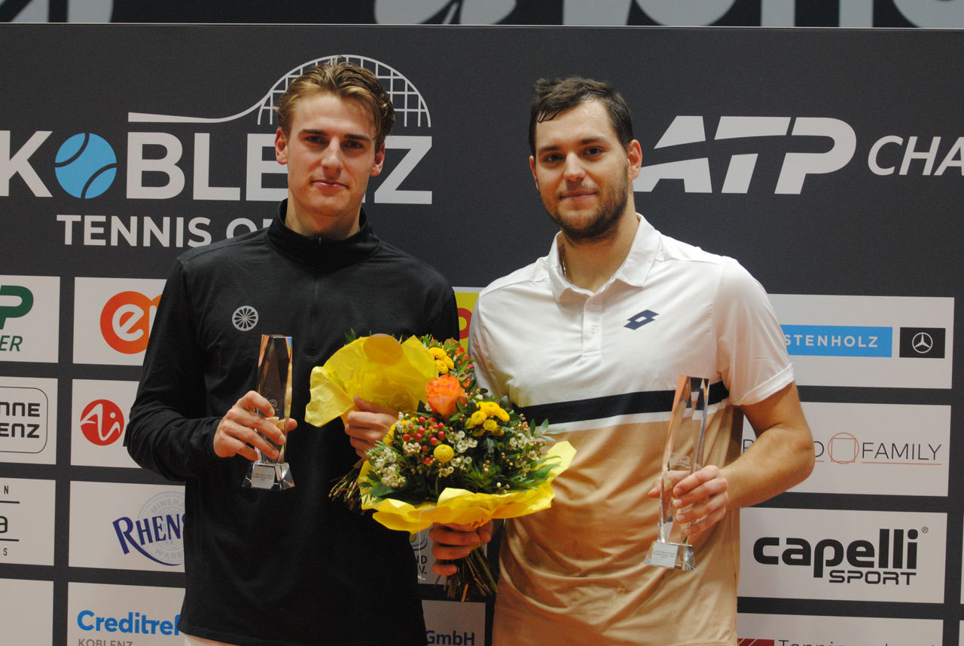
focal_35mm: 105
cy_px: 323
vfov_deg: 13.1
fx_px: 2815
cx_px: 482
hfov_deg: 19.4
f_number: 4.5
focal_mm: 70
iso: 800
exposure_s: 1/100
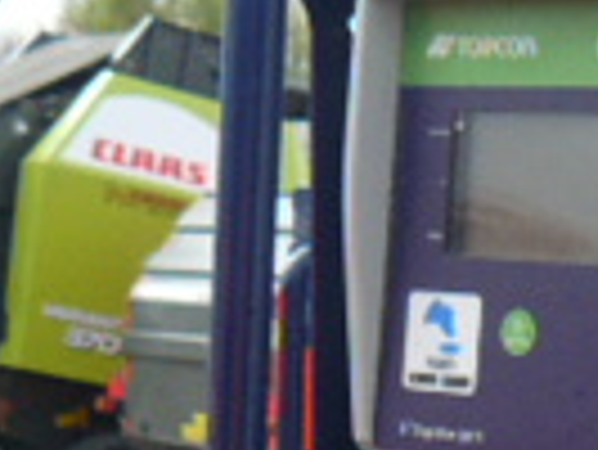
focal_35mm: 173
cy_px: 536
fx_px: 2991
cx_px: 809
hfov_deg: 11.1
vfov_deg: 8.5
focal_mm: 6
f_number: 4
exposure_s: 1/250
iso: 100
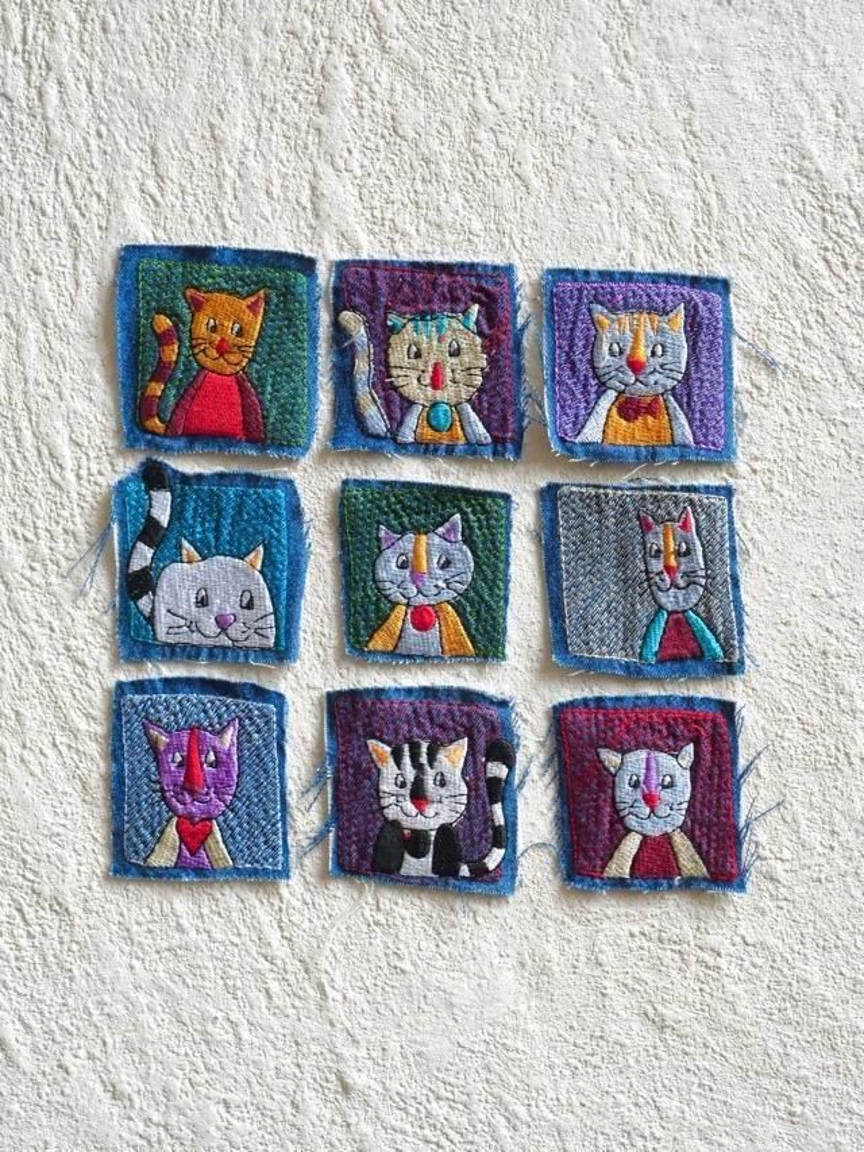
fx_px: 2262
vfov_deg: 28.6
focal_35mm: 68
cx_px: 432
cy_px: 576
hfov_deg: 21.6
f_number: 3.8
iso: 1250
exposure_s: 1/80
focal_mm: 34
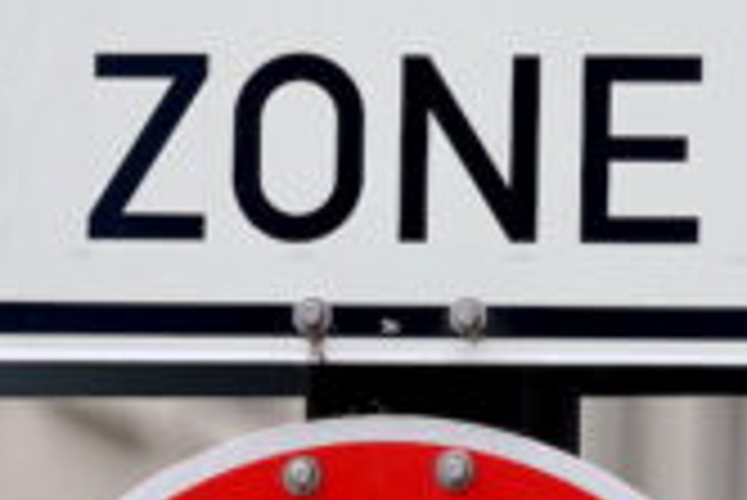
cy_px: -149
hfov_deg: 2.5
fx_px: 16967
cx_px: 405
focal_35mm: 817
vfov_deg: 1.7
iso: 500
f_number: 6.3
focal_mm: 194
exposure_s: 1/250
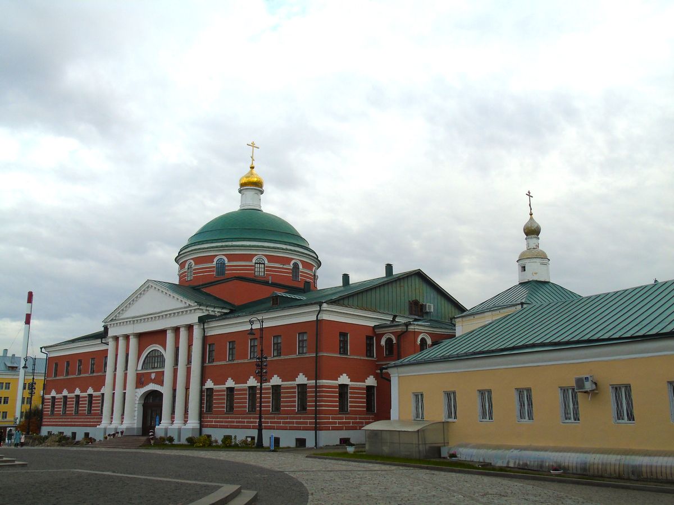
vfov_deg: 41.8
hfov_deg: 54.0
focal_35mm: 34
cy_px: 252
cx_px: 337
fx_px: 662
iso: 80
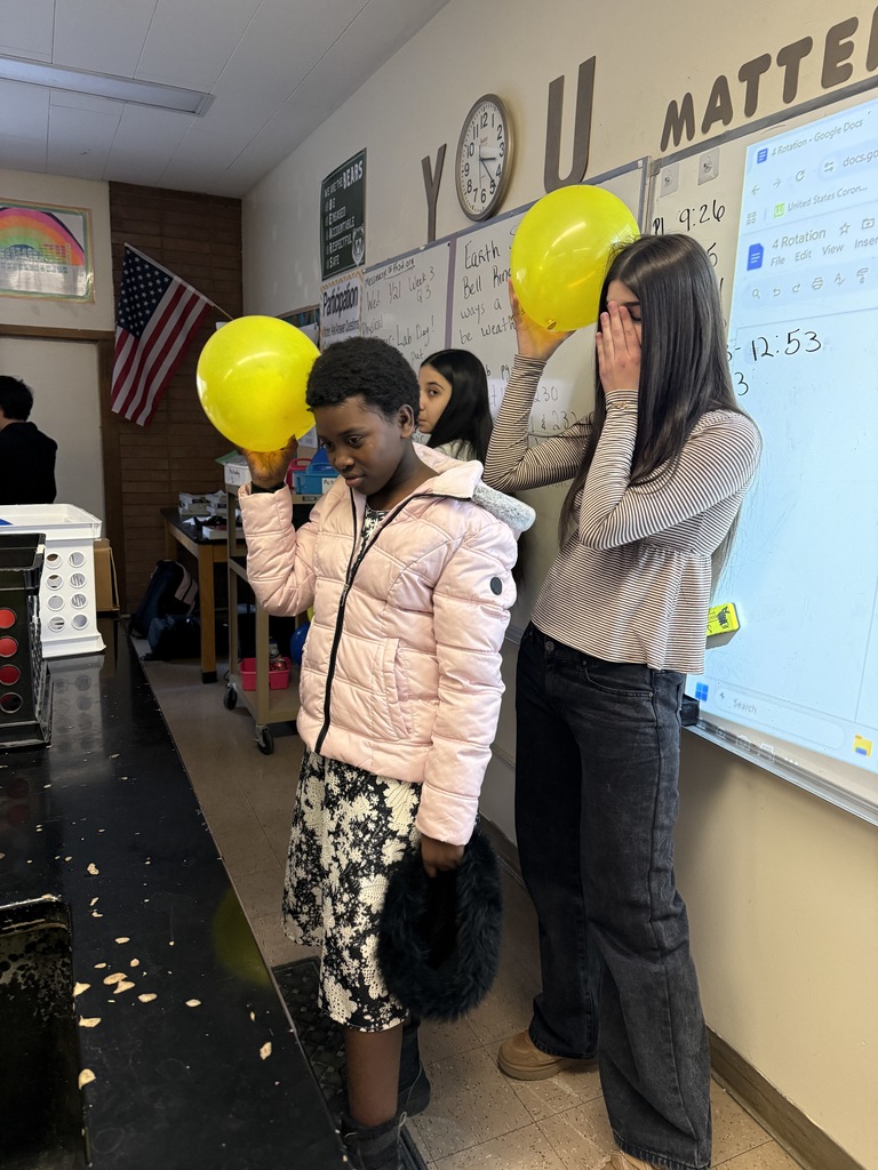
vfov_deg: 71.6
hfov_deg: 56.8
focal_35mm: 24
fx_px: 812
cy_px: 585
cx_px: 439
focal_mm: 6.76
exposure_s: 1/120
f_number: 1.78
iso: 320
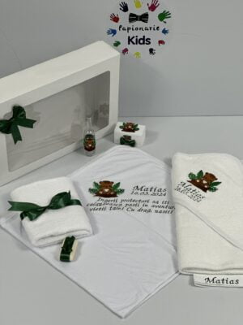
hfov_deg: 19.1
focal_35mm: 77
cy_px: 162
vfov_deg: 25.3
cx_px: 122
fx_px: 721
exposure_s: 1/100
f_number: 2.8
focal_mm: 9
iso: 200
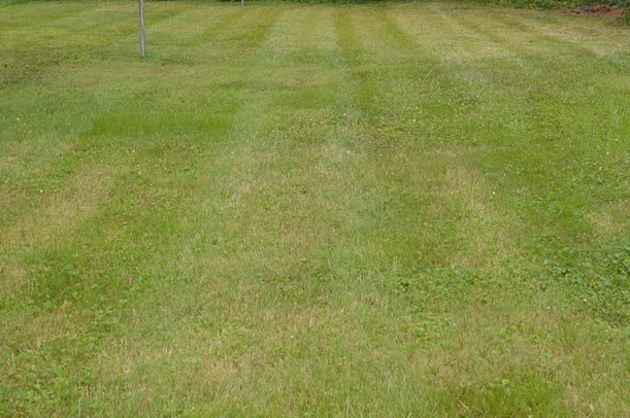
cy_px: 65
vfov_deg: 27.3
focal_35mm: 48
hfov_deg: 40.6
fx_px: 839
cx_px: 425
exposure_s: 1/160
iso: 100
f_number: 4
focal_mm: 18
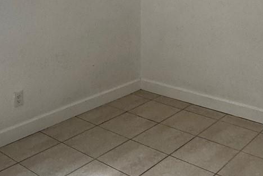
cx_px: 144
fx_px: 365
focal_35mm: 50
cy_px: 30
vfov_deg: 26.4
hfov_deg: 39.6
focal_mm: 2.22
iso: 100
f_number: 2.2
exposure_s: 1/99
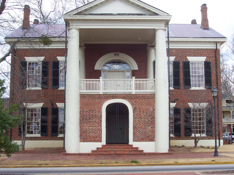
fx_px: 385
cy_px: 88
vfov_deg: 25.7
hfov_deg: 33.8
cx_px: 117
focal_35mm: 57
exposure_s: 1/125
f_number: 6.7
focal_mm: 8.6
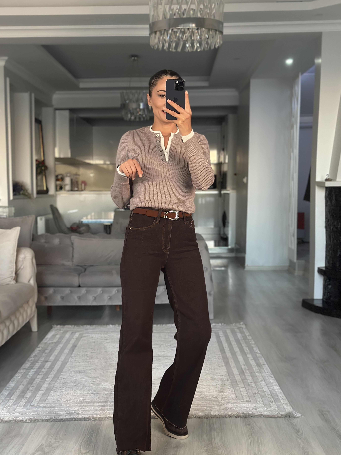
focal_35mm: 53
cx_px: 173
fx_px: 696
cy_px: 244
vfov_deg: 36.2
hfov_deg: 27.5
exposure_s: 1/53
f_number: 1.78
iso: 400
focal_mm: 6.86
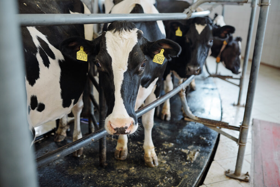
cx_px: 140
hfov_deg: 54.4
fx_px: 272
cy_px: 94
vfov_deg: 37.9
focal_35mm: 35
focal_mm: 35
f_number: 2
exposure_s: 1/160
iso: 800
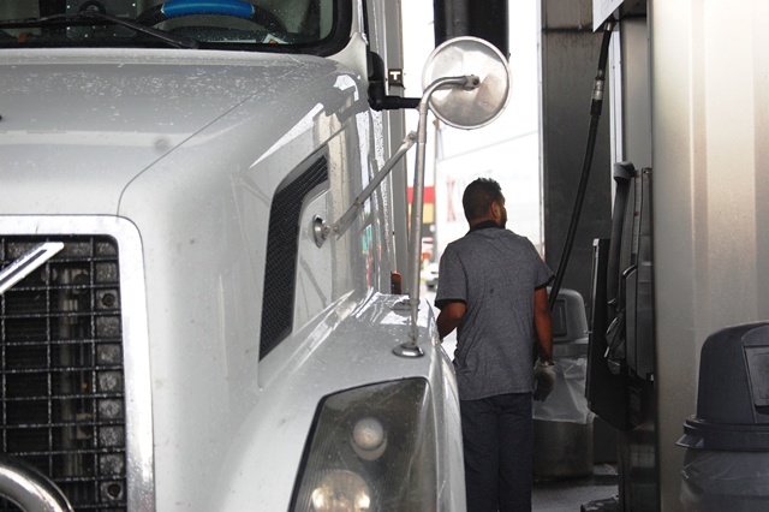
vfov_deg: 15.2
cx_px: 384
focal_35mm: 90
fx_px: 1921
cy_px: 256
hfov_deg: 22.6
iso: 400
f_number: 4.2
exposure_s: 1/320
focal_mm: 60
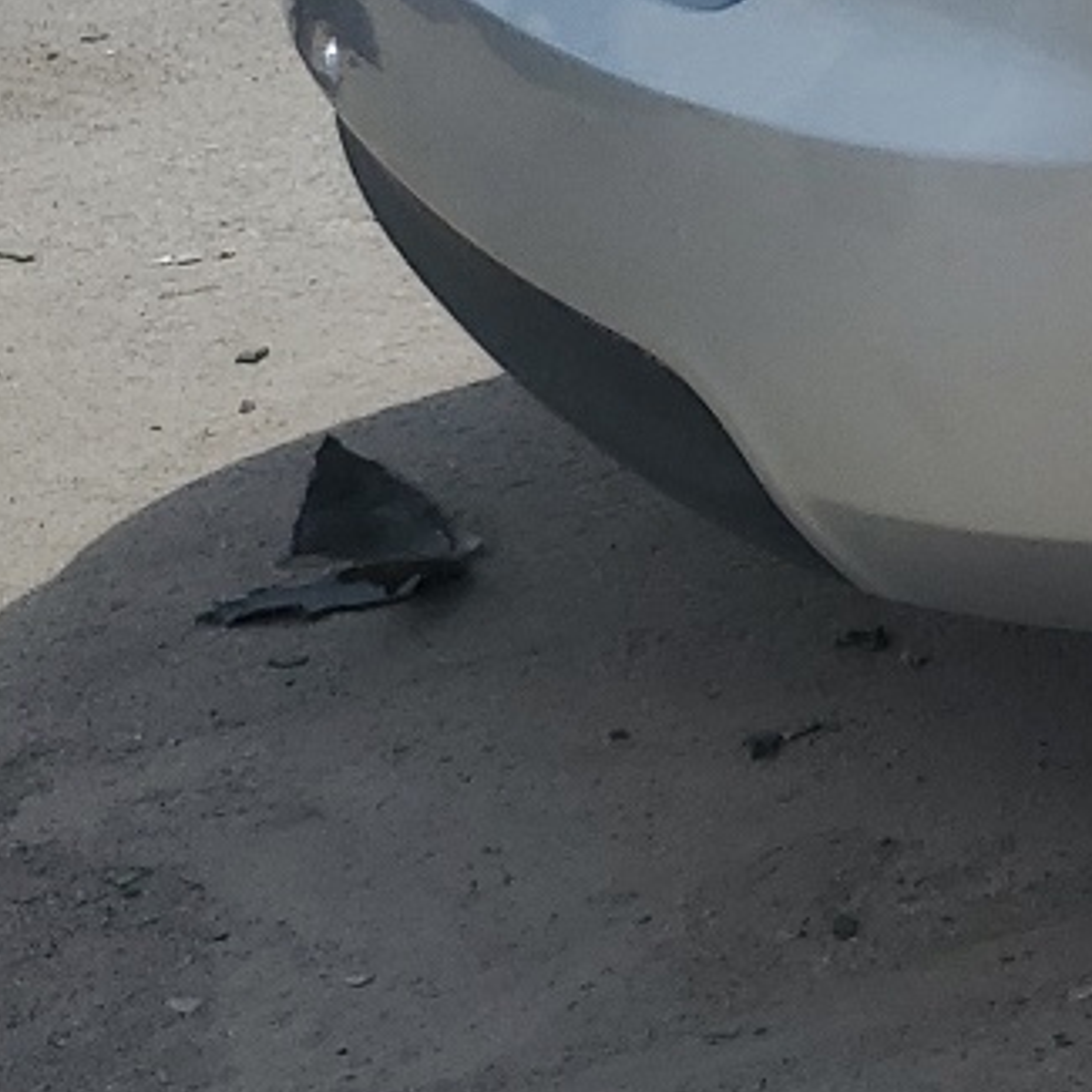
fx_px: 4033
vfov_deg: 14.9
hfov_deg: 12.8
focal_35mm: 113
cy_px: -208
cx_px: 2392
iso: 50
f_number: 1.5
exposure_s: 1/5000
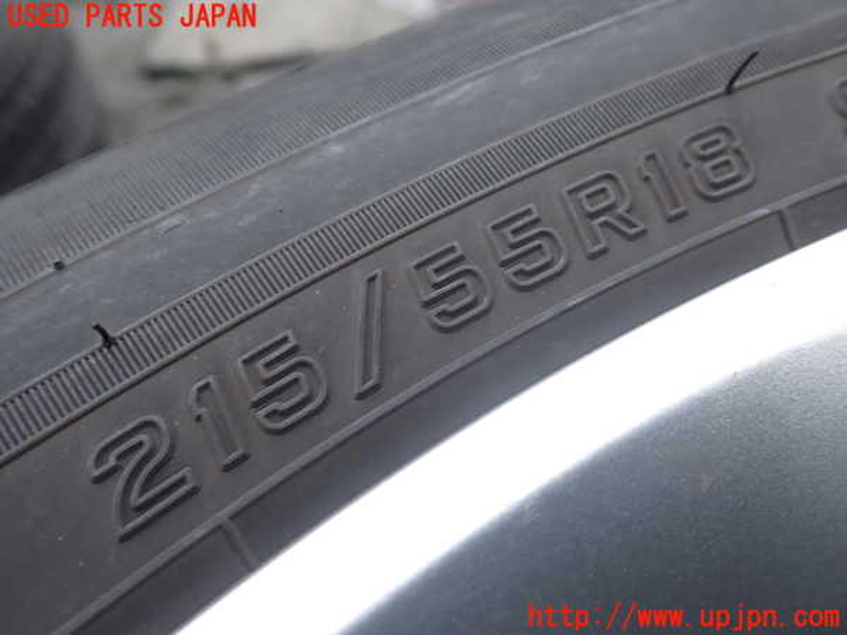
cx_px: 424
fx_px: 734
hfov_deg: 60.0
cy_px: 318
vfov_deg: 46.8
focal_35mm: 30
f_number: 2.3
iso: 100
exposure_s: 1/60
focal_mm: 5.4
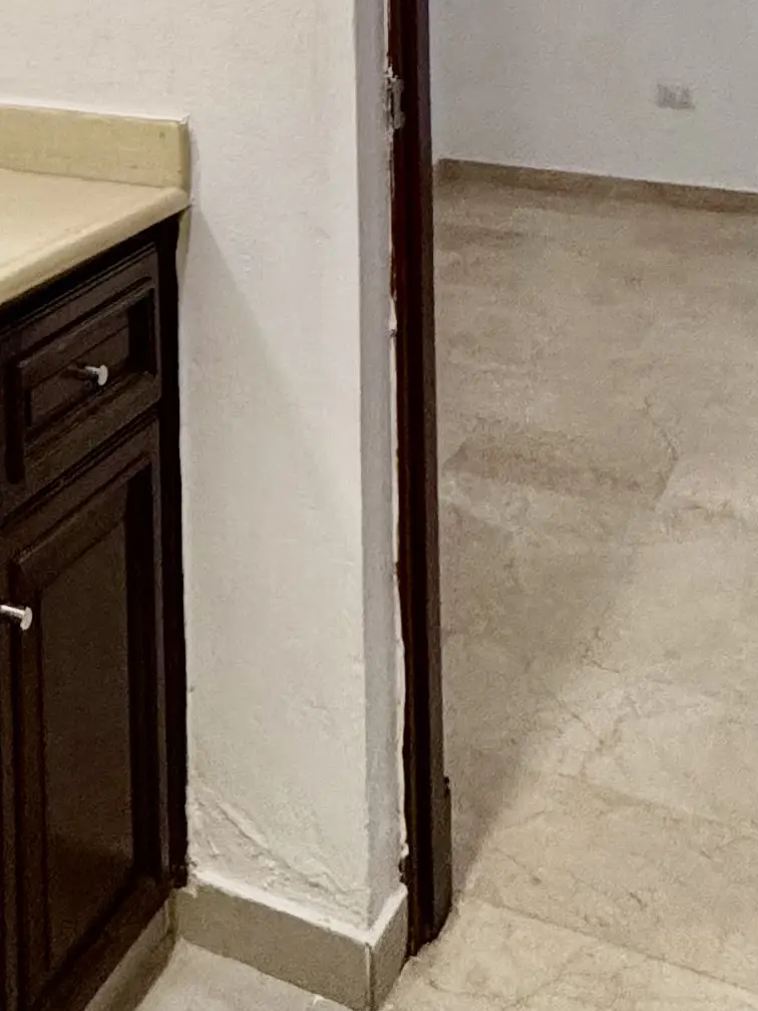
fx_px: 1635
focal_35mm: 56
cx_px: 24
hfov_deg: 25.0
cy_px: -194
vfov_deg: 29.6
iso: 250
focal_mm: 2.22
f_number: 2.2
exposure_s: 1/120
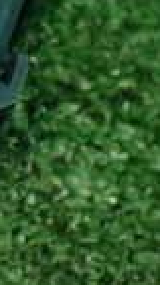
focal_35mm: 136
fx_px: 1026
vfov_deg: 15.5
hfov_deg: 8.3
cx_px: -201
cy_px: -4
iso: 640
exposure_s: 1/125
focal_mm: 5.4
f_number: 2.3
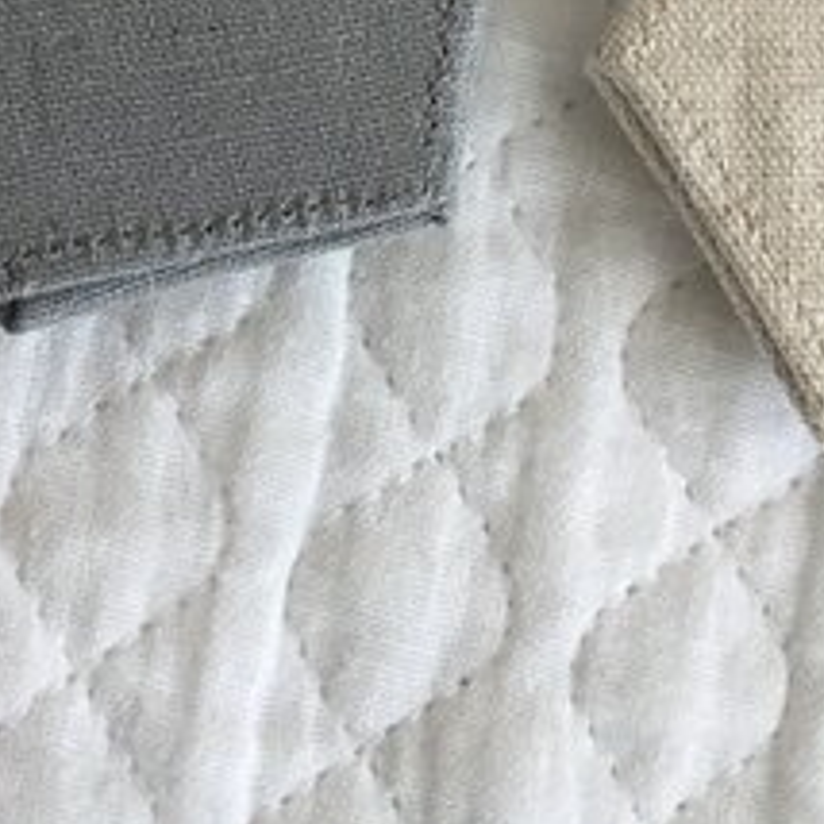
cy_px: -296
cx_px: 56
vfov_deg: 15.1
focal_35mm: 109
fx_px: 2935
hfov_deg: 15.8
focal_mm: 3.3
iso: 32
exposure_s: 1/120
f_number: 2.4
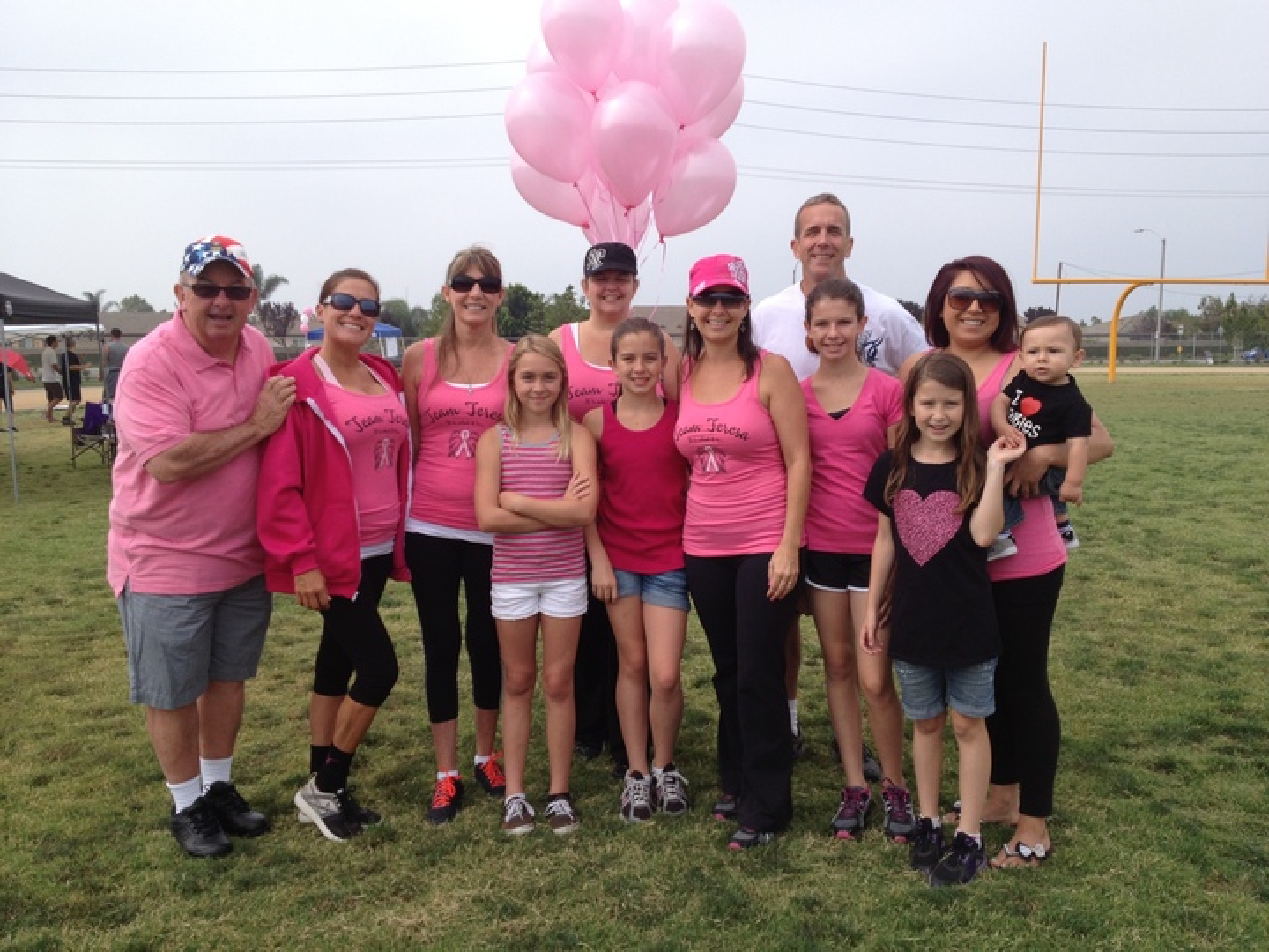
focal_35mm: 35
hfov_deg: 52.6
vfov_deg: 40.7
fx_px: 1283
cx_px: 634
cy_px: 476
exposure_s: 1/1200
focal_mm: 4.28
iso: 50
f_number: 2.4
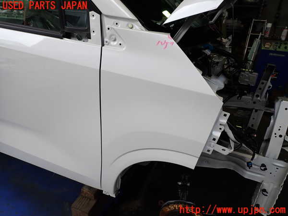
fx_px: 208
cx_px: 144
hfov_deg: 69.4
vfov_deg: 54.9
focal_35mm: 25
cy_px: 108
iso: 100
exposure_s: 1/125
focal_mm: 4.5
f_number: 2.8
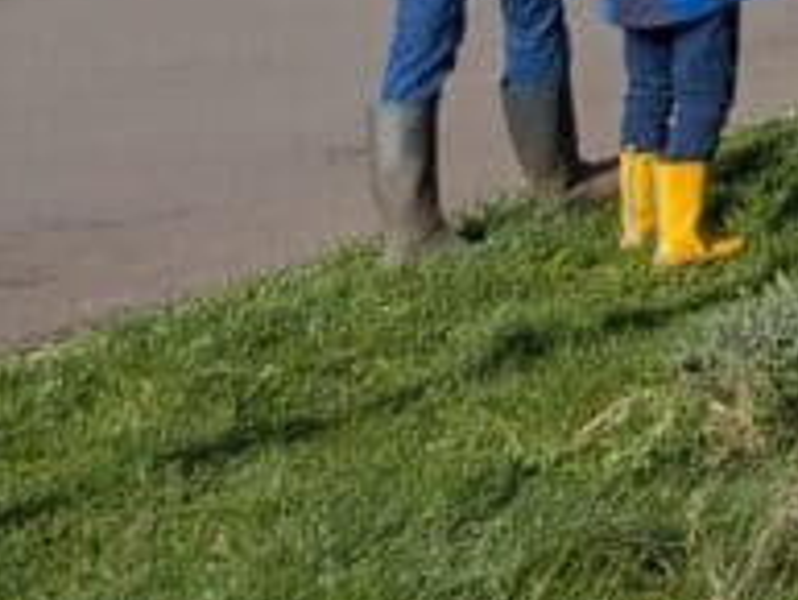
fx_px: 3299
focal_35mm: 143
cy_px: -662
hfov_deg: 11.0
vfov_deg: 9.6
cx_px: 2076
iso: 60
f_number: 1.73
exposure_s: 1/3344
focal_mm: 4.38
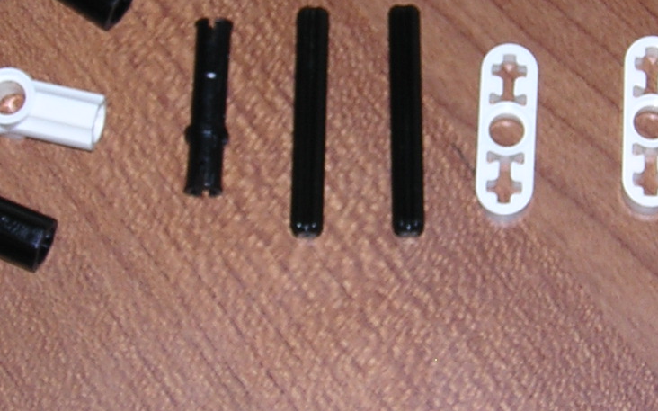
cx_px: 489
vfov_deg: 6.6
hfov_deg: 10.6
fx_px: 3532
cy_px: 48
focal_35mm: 197
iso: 100
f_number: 4.1
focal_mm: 11.1
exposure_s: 1/60.1
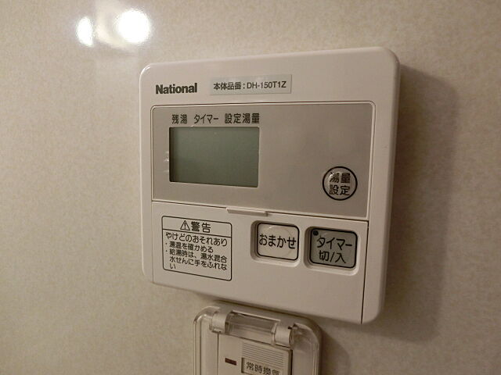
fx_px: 347
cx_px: 250
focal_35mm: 24
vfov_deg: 56.8
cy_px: 188
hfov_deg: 71.6
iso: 250
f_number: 3
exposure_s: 1/125
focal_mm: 4.24
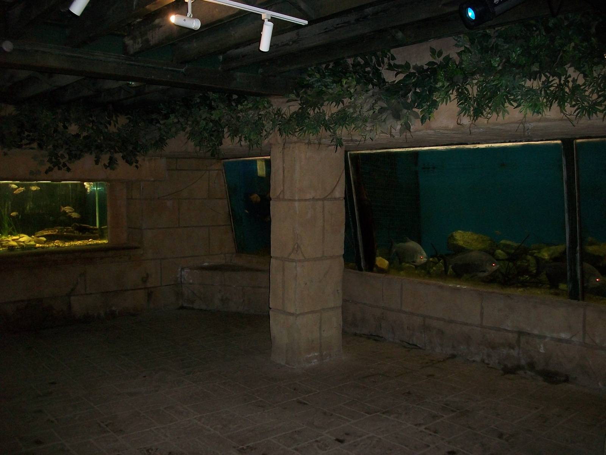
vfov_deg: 44.2
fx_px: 560
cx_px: 303
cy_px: 228
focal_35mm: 32
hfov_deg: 56.8
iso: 240
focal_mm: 5.7
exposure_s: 1/30
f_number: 2.9
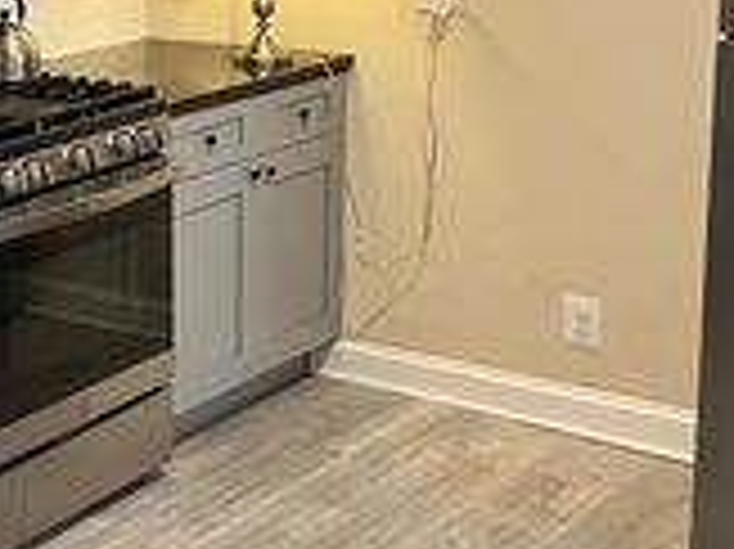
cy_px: 97
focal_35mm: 80
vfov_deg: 18.2
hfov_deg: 21.2
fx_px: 1695
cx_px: -320
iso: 250
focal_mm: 5.1
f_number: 1.6
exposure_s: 1/60
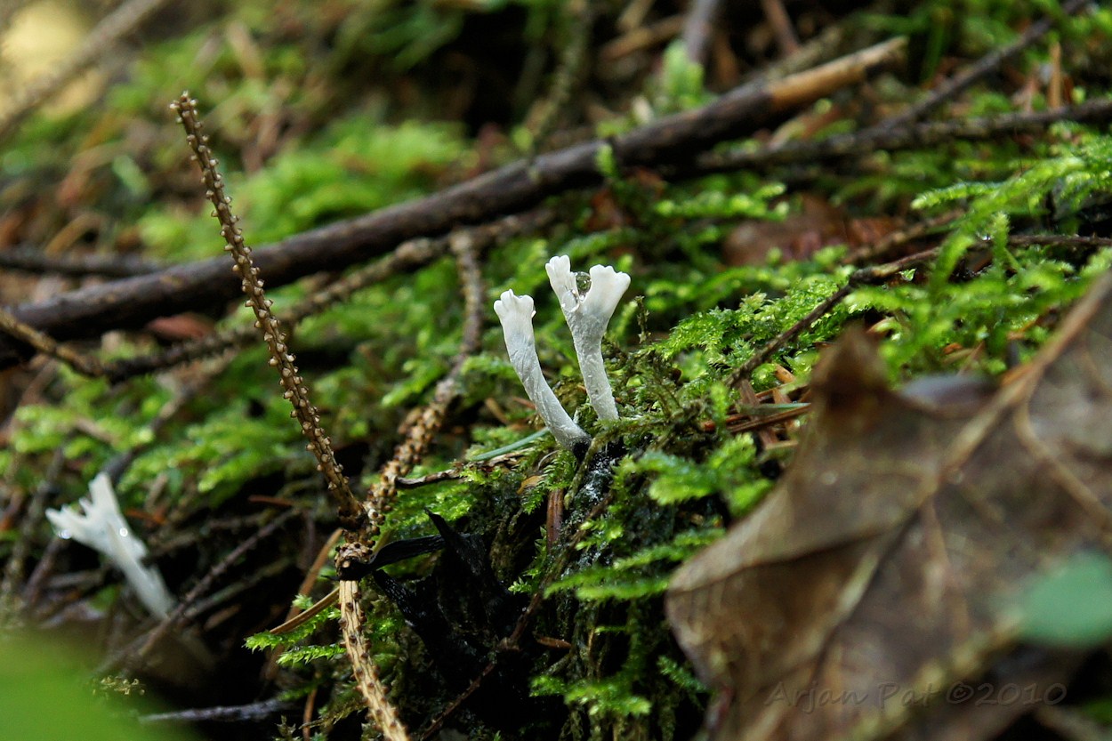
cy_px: 370
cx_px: 556
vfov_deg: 18.2
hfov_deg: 27.0
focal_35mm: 75
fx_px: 2316
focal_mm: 50
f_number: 5.6
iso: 400
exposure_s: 1/15
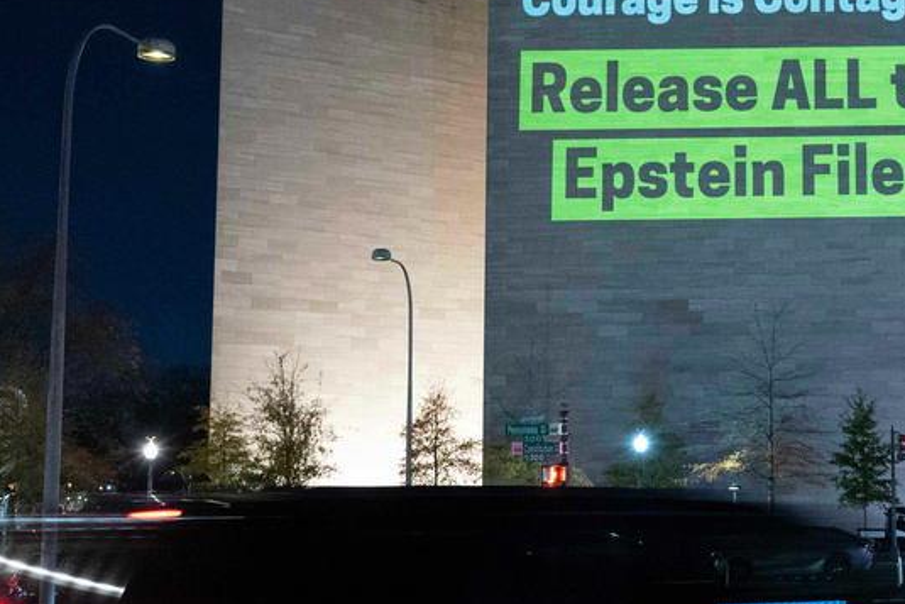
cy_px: 309
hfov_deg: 28.7
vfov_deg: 20.3
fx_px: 1685
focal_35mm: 67
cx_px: 836
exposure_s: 1/15
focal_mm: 35
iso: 10000
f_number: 4.5
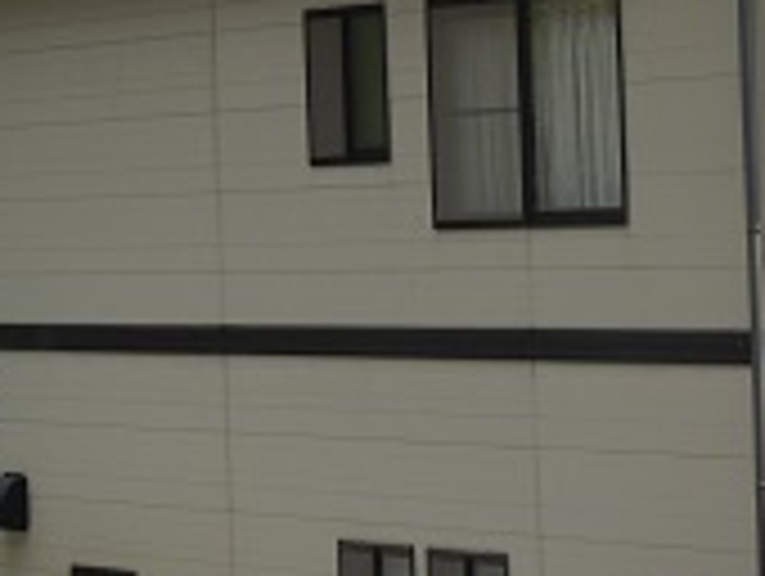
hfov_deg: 11.0
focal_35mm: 179
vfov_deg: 8.3
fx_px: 3961
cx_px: 666
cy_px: 259
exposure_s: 1/640
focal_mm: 11
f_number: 4.3
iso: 100
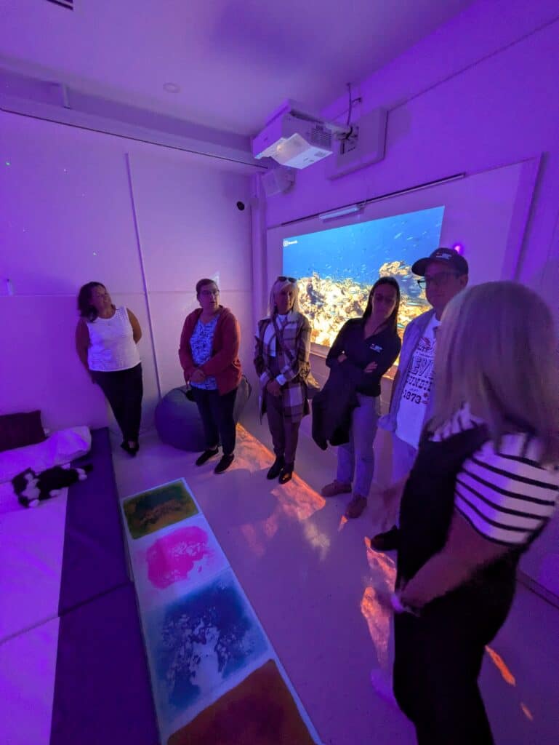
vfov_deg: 102.0
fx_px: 301
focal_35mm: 14
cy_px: 372
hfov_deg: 85.7
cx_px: 280
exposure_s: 1/24
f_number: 2.2
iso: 411
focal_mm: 1.83
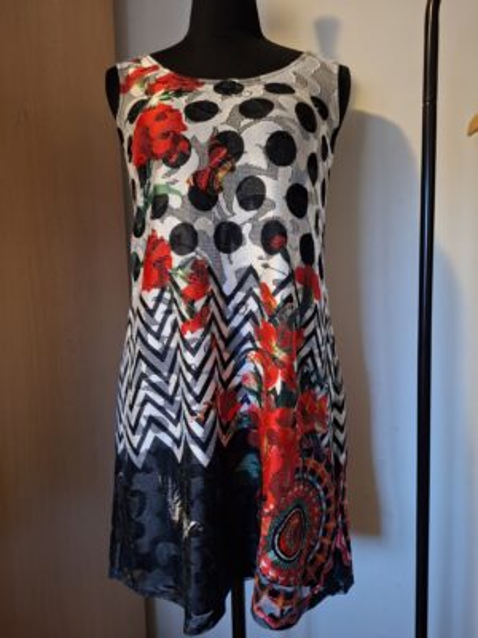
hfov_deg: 58.9
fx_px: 423
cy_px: 319
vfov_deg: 73.9
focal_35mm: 23
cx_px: 239
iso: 640
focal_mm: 5.54
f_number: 1.8
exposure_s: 1/25
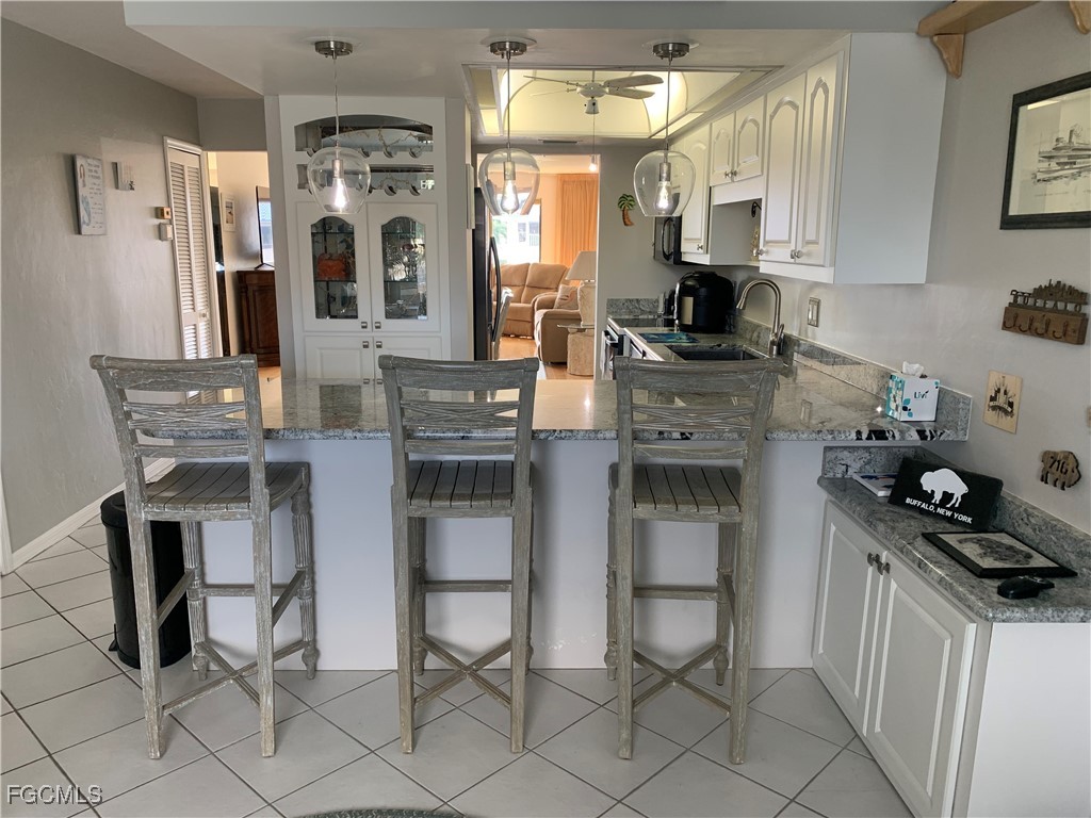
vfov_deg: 53.1
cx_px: 546
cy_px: 409
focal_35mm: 26
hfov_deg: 67.3
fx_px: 819
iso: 64
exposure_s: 1/60
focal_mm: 4.25
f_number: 1.8
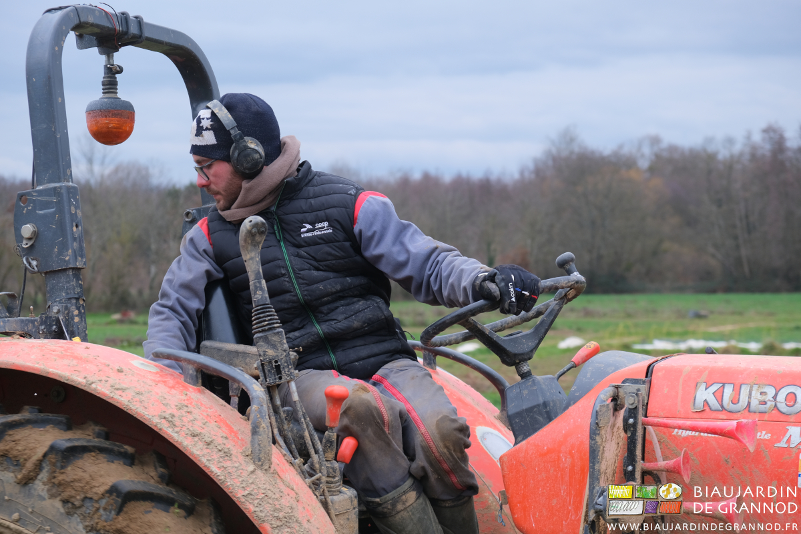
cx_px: 400
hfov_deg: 24.5
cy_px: 267
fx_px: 1847
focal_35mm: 83
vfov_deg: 16.5
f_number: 4.5
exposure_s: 1/120
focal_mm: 55
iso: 320
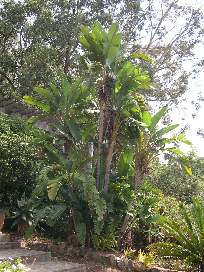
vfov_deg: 49.0
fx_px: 299
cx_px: 102
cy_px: 136
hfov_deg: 37.7
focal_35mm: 38
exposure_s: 1/338
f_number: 2.8
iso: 100
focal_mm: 8
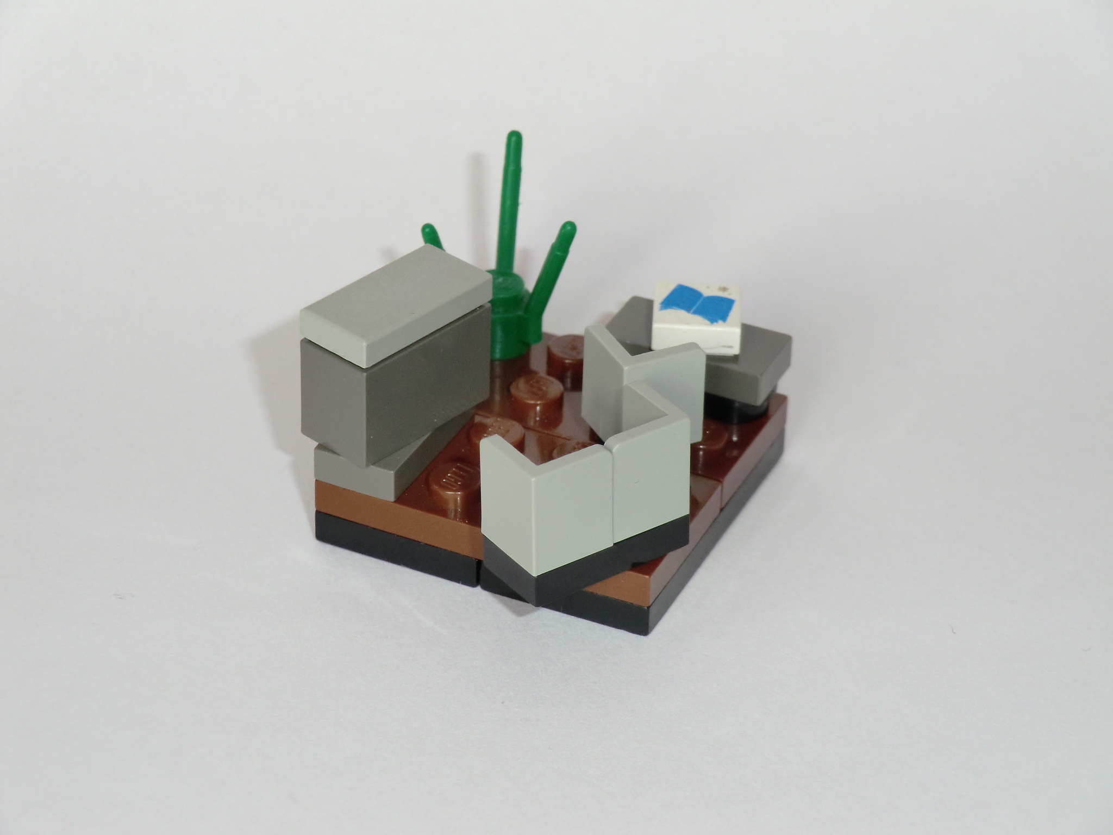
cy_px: 418
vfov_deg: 16.6
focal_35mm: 89
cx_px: 556
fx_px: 2862
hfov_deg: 22.0
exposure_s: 1/60
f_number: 4.8
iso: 200
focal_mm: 16
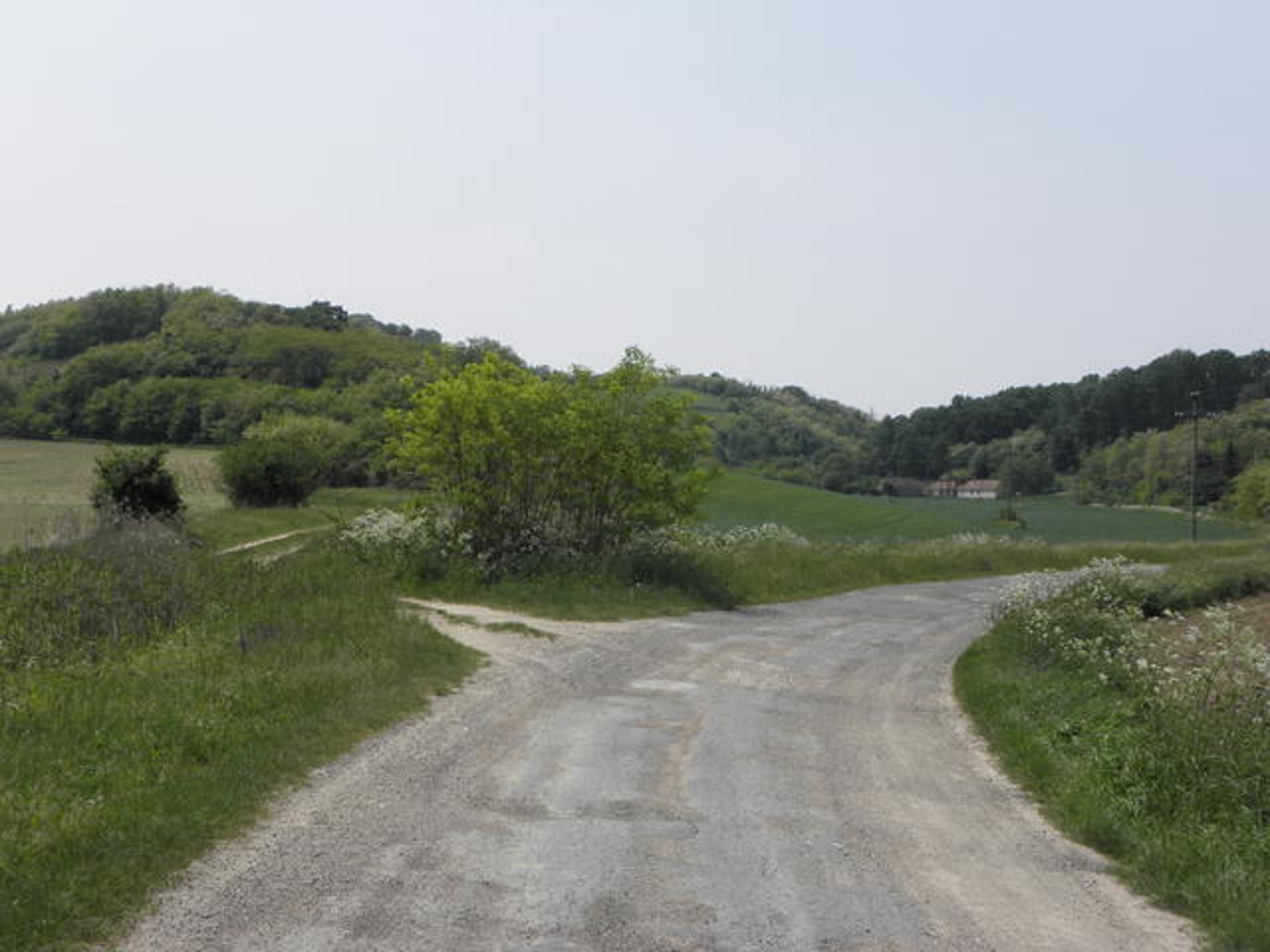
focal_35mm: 55
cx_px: 635
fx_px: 2018
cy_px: 476
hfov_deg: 34.9
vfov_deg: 26.6
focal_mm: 9.93
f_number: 5.6
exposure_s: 1/400
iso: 64
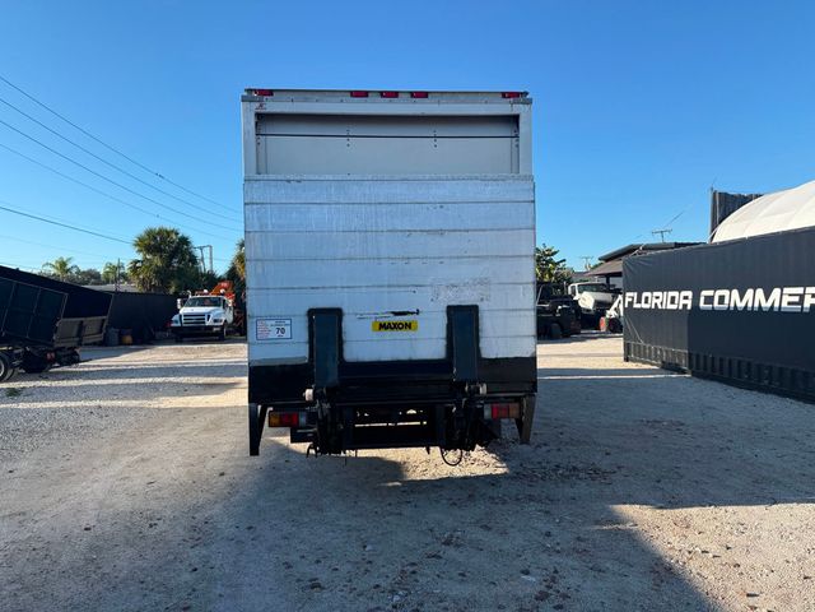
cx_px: 408
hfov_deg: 71.6
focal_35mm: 24
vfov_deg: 56.8
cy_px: 306
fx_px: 565
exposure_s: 1/3021
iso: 80
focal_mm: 6.76
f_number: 1.78
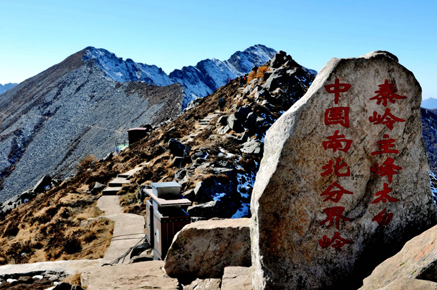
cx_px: 238
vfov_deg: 27.4
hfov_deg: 40.4
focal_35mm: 49
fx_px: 594
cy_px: 161
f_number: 8
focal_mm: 28
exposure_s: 1/160
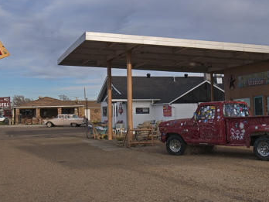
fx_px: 451
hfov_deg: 33.2
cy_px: 64
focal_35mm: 58
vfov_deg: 25.1
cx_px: 141
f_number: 8
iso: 200
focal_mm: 20
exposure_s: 1/400
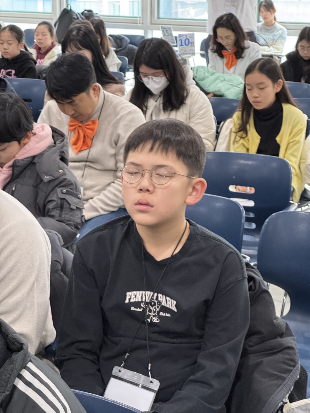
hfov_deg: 19.1
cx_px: 155
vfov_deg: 25.3
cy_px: 206
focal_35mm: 77
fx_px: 919
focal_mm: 9
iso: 500
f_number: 2.8
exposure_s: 1/60
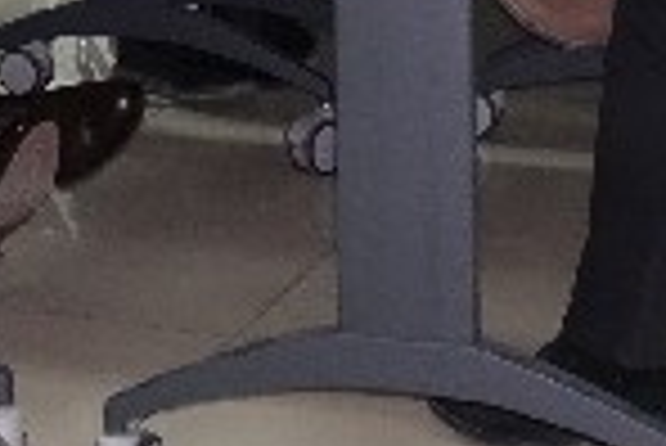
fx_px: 2685
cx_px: 122
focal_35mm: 145
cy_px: -358
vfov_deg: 9.1
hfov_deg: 14.1
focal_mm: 11.81
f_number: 4
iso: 2000
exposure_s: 1/80
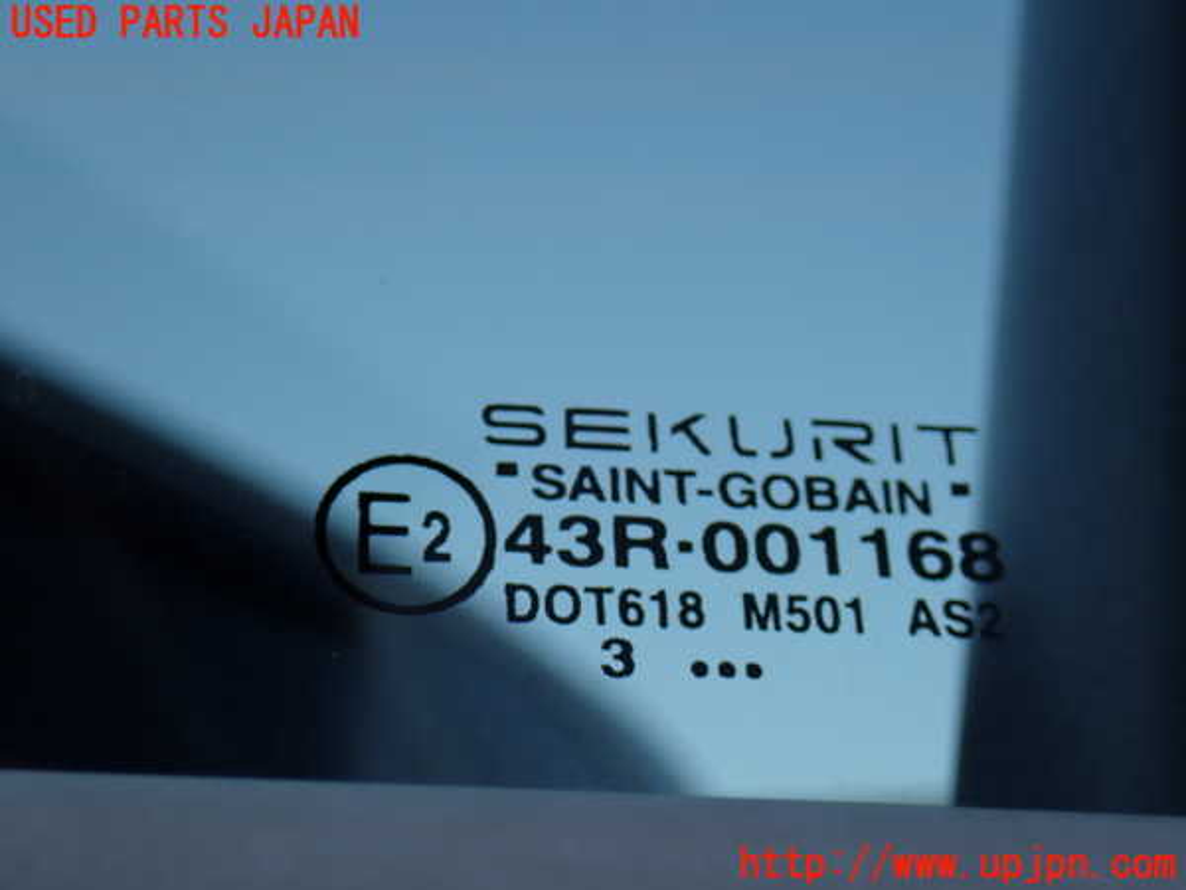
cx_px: 593
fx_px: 2296
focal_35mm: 67
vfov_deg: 21.9
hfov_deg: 29.0
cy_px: 445
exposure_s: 1/400
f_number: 5
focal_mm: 11.88
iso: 100
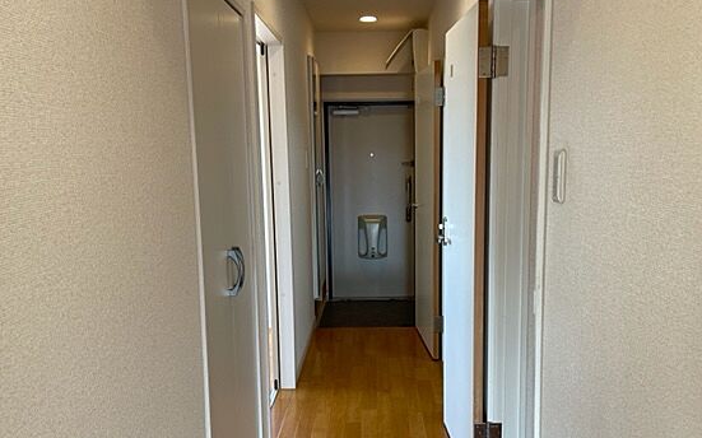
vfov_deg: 39.3
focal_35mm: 32
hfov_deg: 59.6
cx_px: 377
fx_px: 612
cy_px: 244
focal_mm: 4.2
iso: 100
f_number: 1.6
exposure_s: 1/120
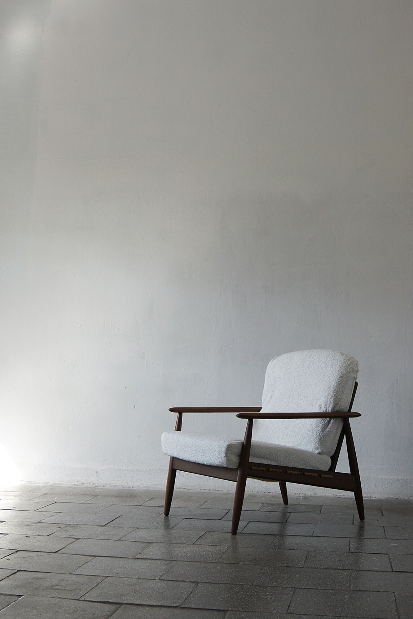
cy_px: 310
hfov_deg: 29.9
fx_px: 774
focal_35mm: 45
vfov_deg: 43.6
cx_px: 206
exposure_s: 1/125
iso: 400
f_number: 5.6
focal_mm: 30
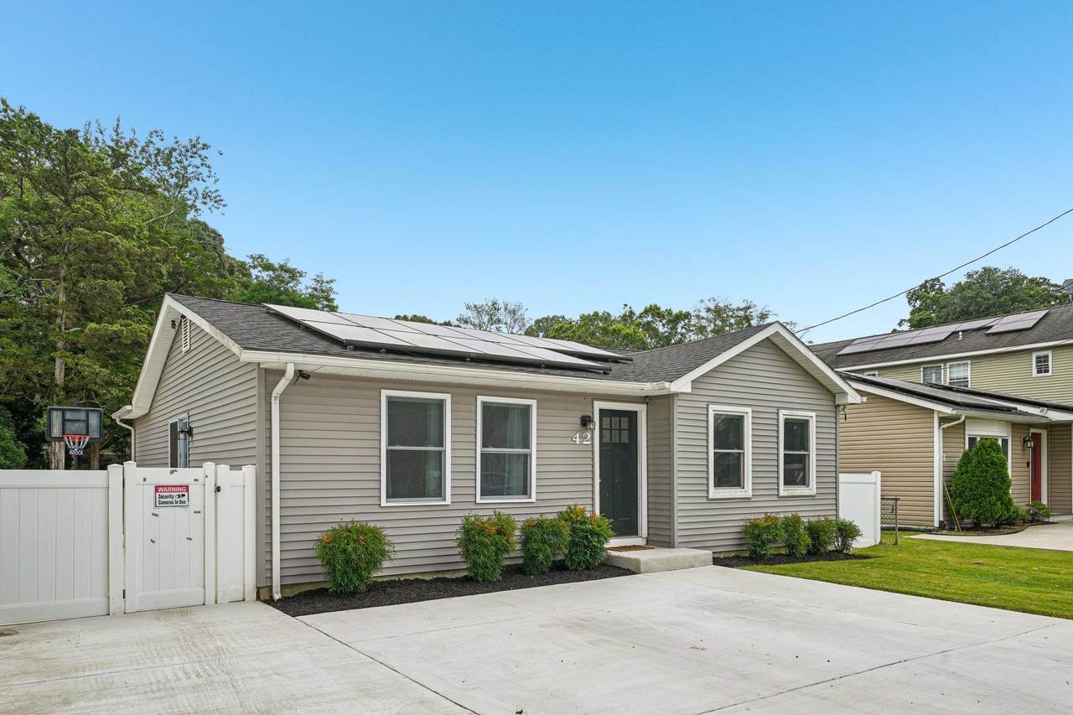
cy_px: 358
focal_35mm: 24
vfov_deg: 53.1
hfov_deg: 73.8
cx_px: 536
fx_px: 715
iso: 100
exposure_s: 1/250
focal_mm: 24
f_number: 8
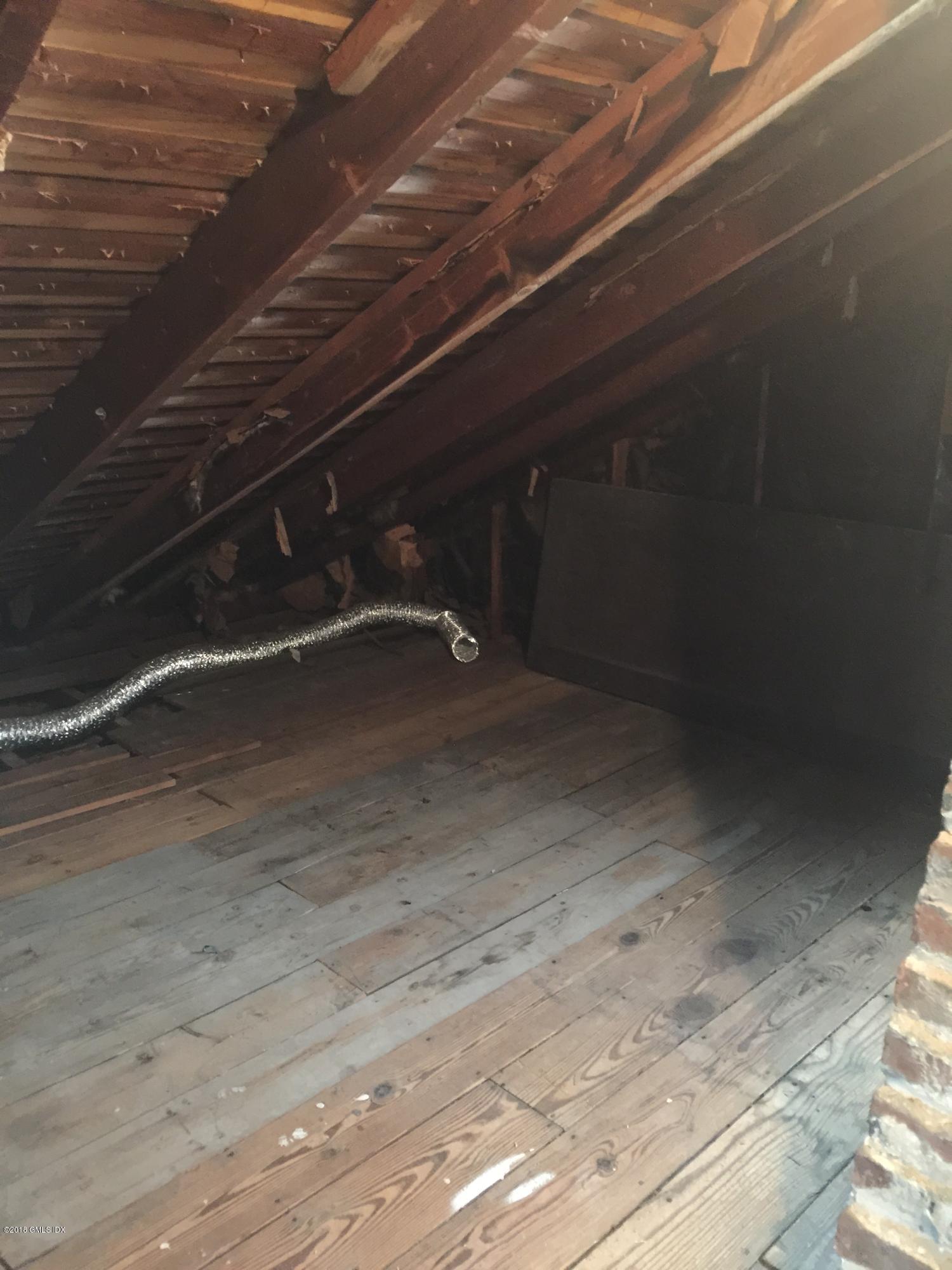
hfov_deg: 48.2
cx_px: 476
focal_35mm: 29
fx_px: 1063
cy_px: 635
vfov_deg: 61.7
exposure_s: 1/4
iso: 125
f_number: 2.2
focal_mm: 4.15
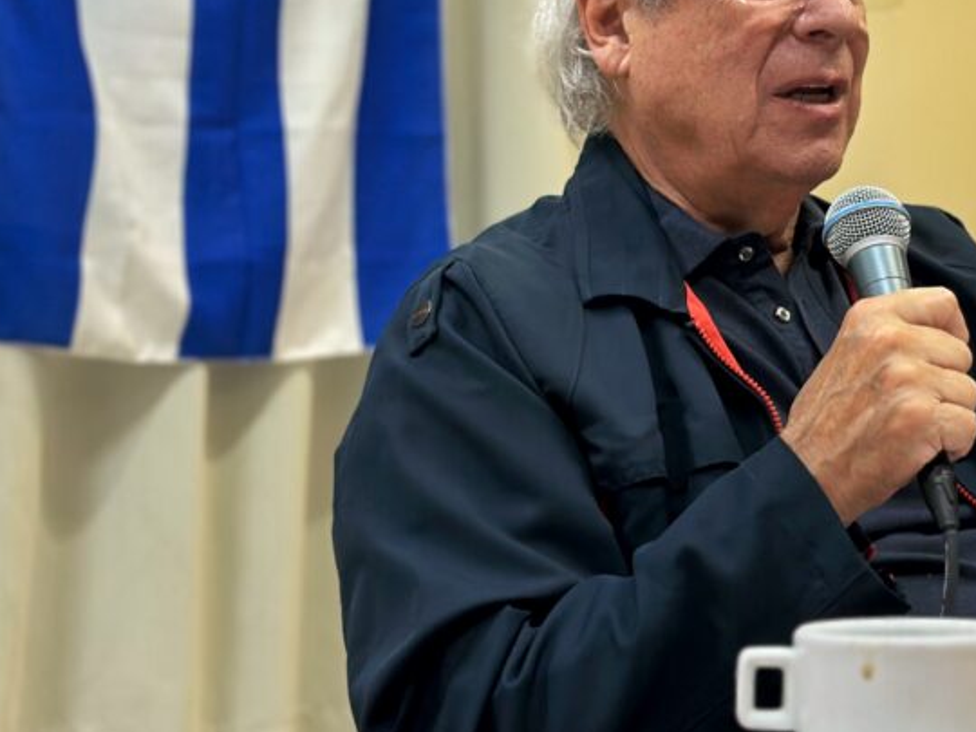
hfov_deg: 21.2
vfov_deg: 16.1
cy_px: 164
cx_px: 810
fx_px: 2566
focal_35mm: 91
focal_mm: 6.86
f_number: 1.78
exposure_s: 1/60
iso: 250
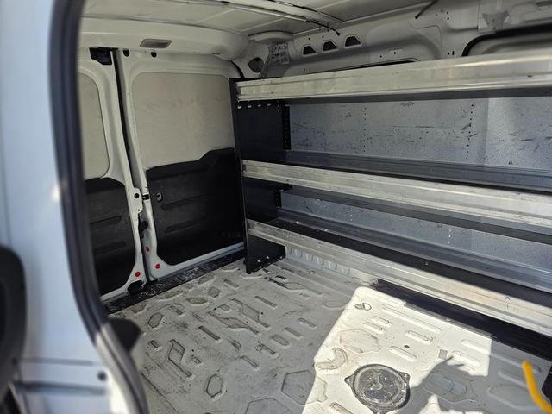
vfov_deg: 58.9
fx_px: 367
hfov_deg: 73.9
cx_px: 276
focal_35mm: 23
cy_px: 207
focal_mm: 6.3
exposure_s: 1/359
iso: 25
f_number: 1.7
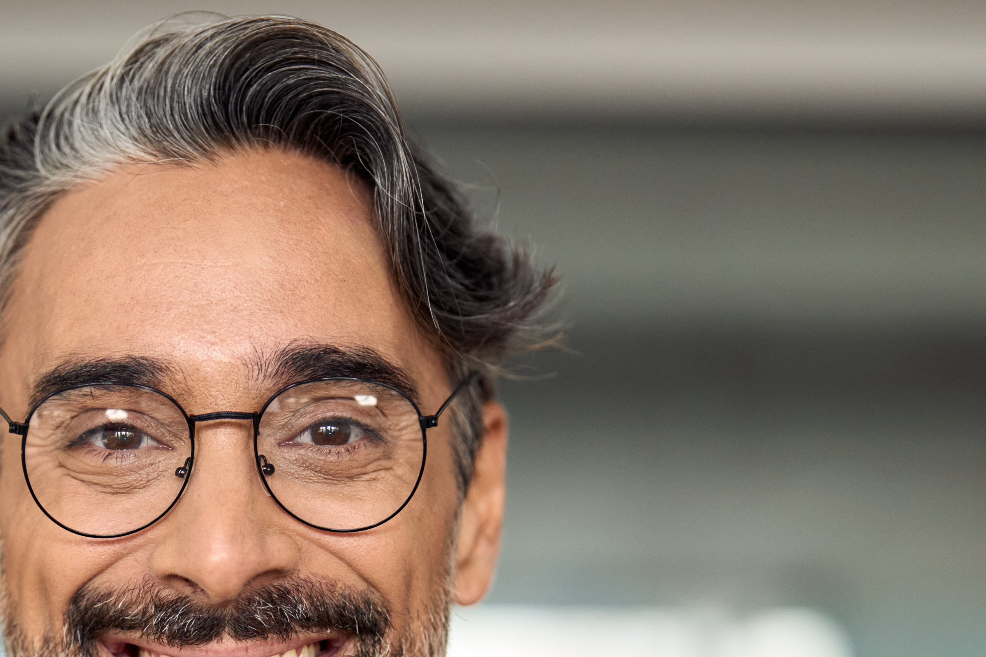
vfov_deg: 9.9
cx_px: 220
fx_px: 3752
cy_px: 670
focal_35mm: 137
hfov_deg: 14.9
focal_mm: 50
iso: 640
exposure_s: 1/400
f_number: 1.6
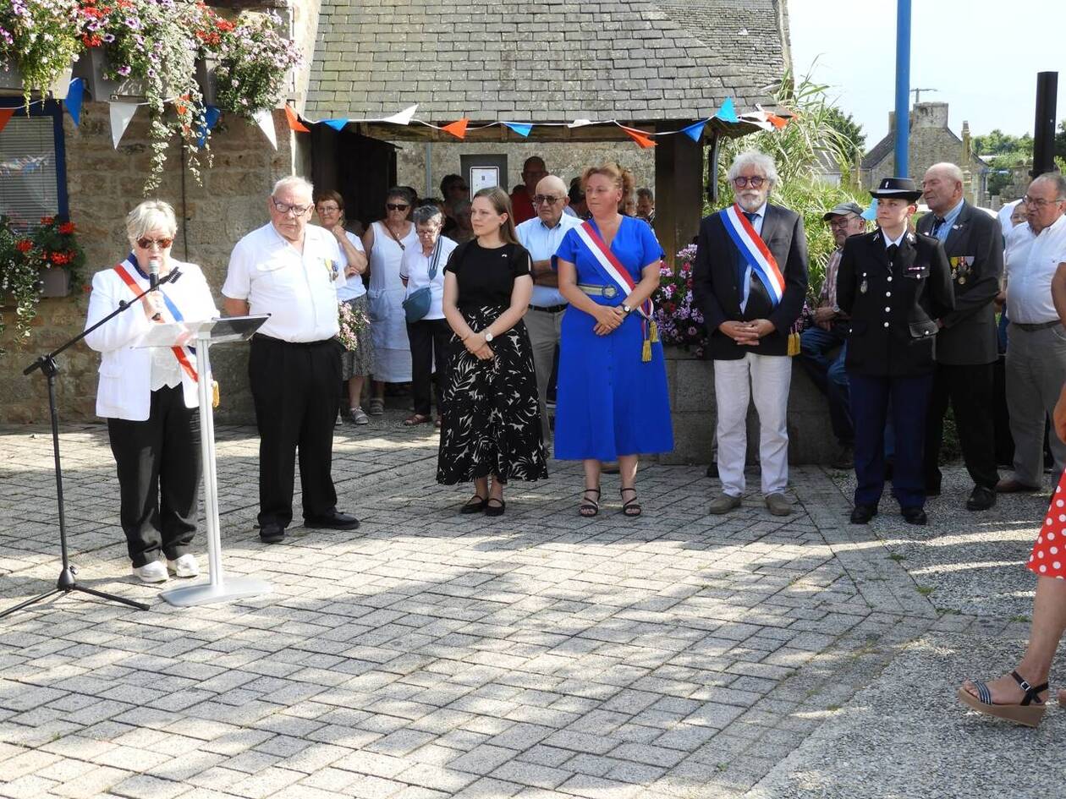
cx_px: 533
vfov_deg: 29.1
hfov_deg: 38.2
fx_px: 1540
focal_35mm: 50
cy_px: 400
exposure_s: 1/250
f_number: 4
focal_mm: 9
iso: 100
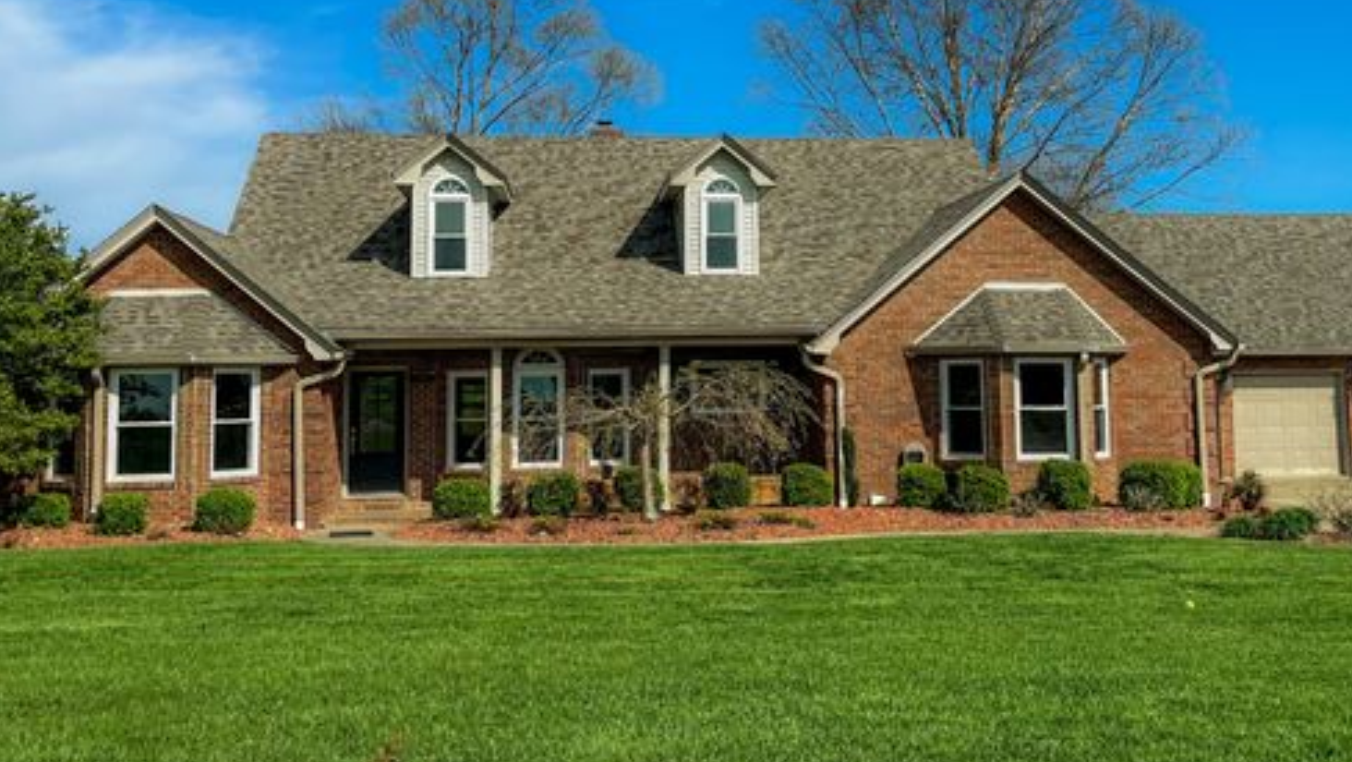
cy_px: 348
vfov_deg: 40.2
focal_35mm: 29
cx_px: 684
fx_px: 1040
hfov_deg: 66.0
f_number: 1.6
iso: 50
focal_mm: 5.1
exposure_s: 1/4149
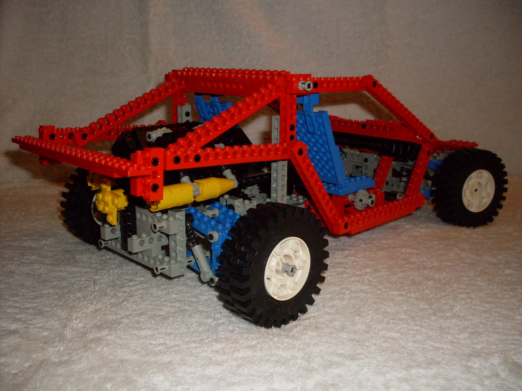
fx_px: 573
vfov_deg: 37.7
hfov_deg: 49.0
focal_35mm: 38
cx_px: 261
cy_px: 196
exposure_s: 1/45
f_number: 2.8
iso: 100
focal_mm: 6.3
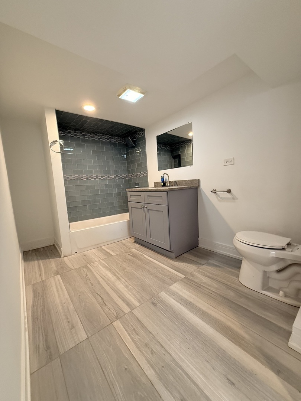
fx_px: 162
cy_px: 200
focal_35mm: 14
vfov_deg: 102.1
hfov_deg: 85.7
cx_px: 150
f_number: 2.2
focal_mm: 2.22
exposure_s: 1/60
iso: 200
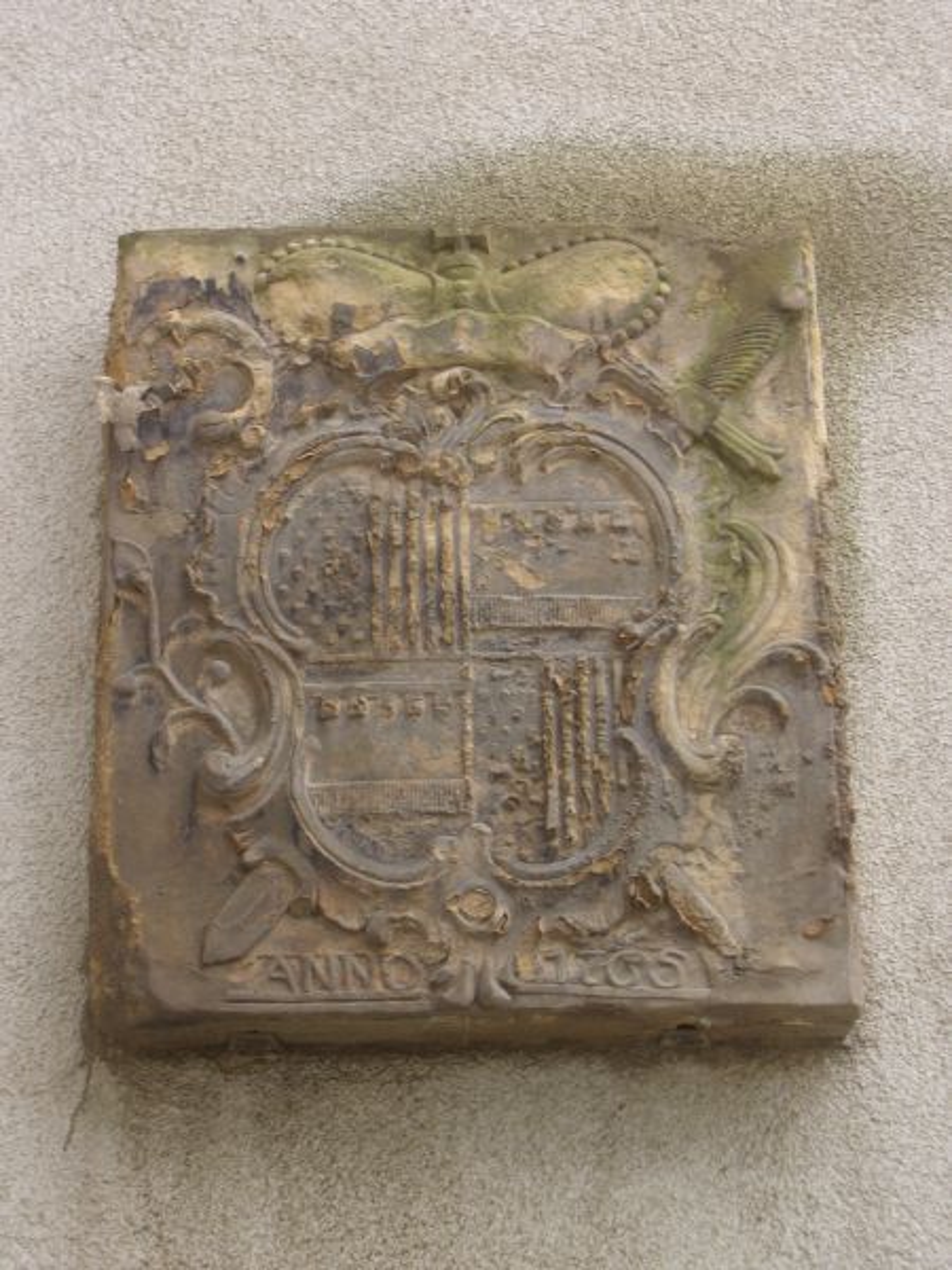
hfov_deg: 19.9
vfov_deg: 26.3
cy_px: 635
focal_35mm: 74
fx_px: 2714
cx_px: 476
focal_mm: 12.2
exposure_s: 1/125
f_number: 3.9
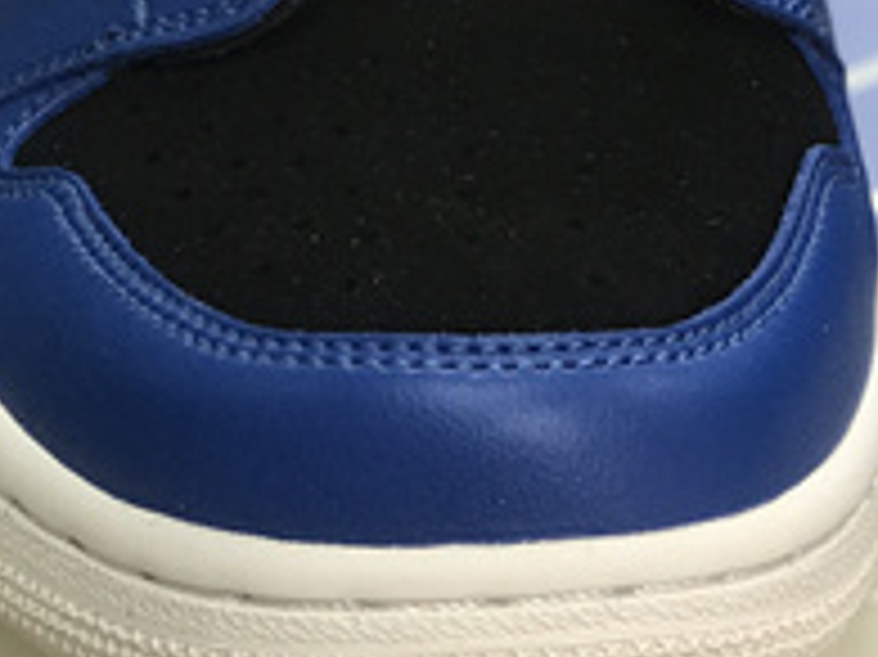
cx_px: 950
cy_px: -277
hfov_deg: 9.1
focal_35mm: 216
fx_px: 5475
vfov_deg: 6.8
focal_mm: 6.6
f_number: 2.8
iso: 25
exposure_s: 1/100
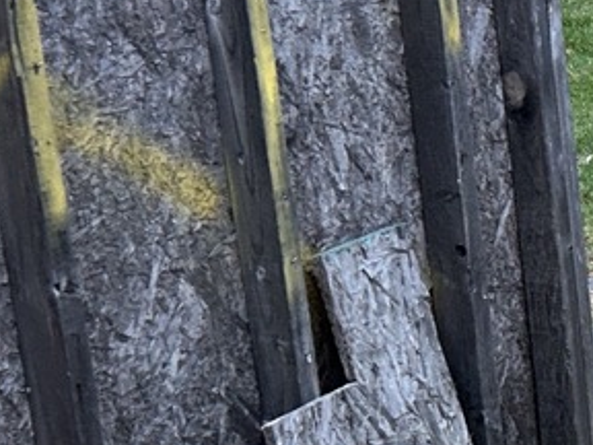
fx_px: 2227
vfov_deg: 11.4
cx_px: 1095
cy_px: 229
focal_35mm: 130
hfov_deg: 13.5
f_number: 1.5
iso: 40
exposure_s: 1/34
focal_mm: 5.7
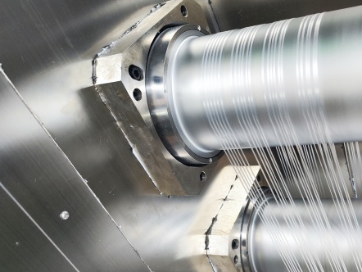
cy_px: 171
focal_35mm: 38
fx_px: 398
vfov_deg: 37.5
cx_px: 253
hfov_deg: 47.8
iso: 569
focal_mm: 6.92
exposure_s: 1/50
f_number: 1.9
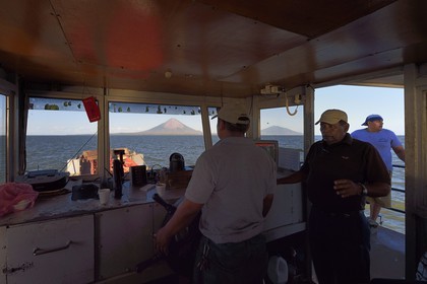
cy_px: 142
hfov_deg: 104.3
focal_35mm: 14
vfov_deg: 81.2
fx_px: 166
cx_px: 214
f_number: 13
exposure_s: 1/200
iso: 400
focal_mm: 14
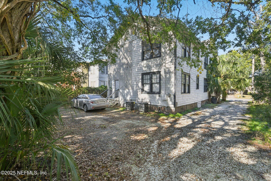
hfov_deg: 100.4
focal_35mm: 15
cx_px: 136
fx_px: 113
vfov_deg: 77.3
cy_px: 90
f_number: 8
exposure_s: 1/100
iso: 400
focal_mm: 10
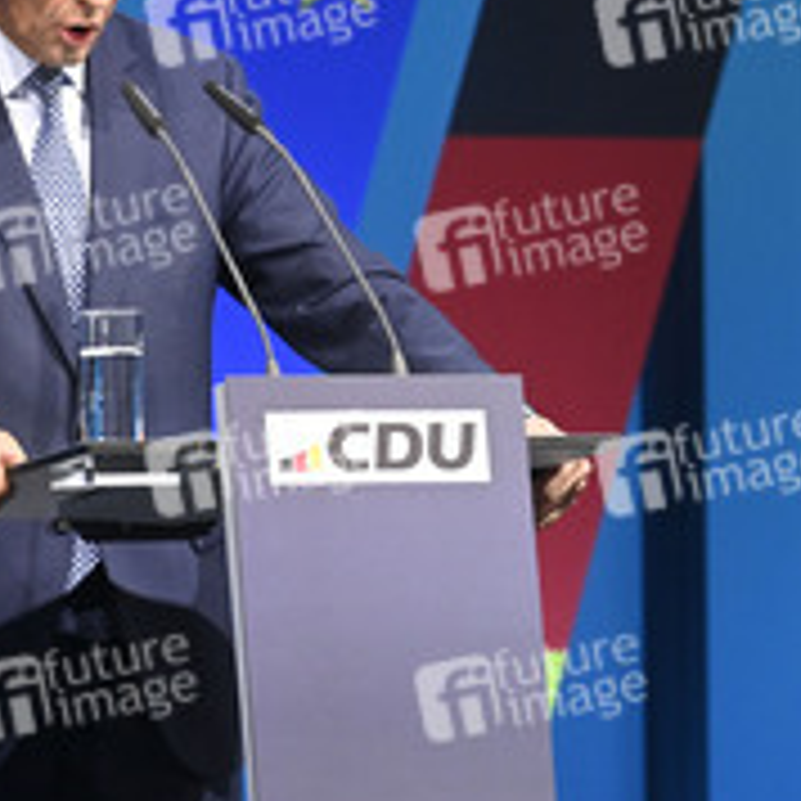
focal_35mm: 516
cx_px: 592
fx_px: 13509
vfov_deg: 3.4
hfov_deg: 3.4
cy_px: 351
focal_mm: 240
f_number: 5.6
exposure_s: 1/500
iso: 8000
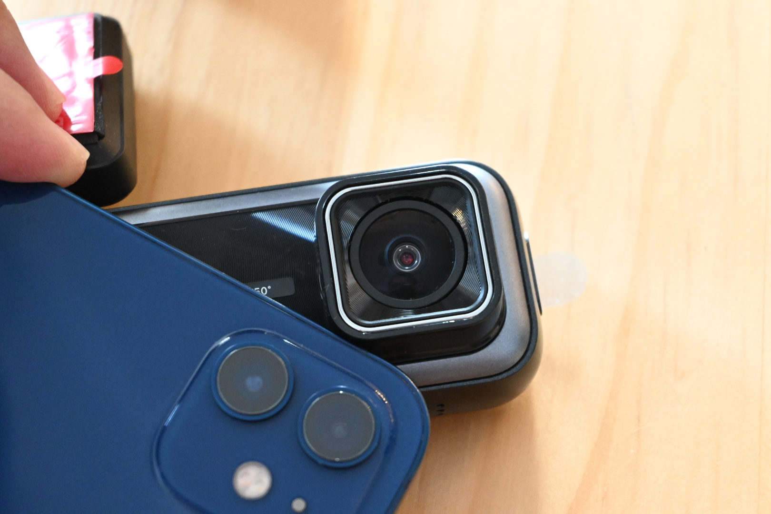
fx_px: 1606
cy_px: 257
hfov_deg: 27.0
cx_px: 386
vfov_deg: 18.2
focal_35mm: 75
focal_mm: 50
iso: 6400
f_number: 6.3
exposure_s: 1/80
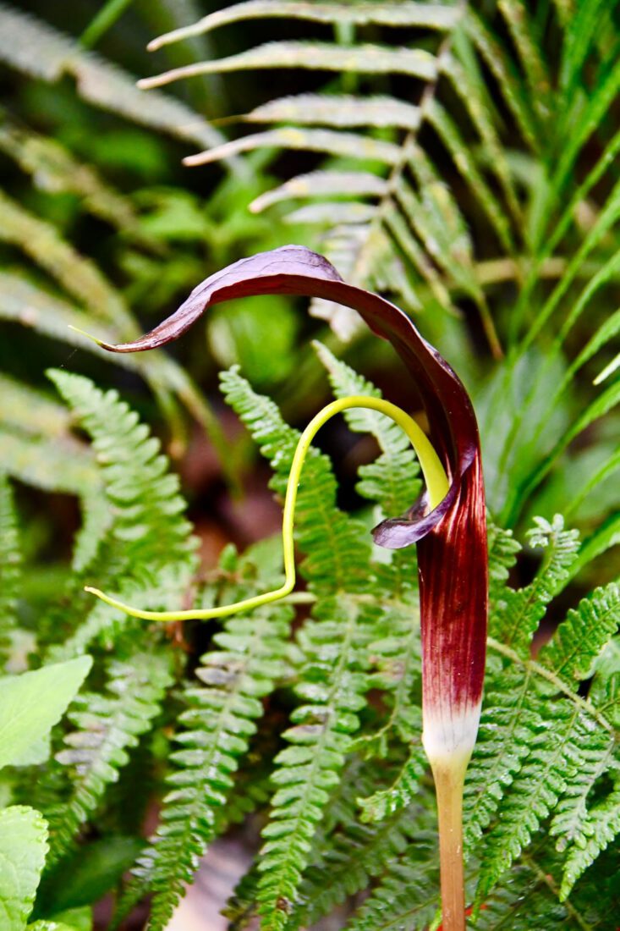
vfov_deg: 13.1
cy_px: 466
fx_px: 4057
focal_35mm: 157
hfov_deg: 8.7
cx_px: 310
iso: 3200
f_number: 5.6
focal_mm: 105
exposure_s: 1/100
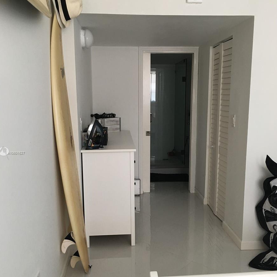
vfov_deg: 47.1
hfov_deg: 47.2
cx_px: 138
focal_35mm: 35
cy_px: 153
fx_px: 317
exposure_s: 1/30
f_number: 2.2
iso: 40
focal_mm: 4.15
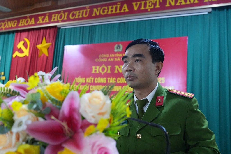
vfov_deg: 36.8
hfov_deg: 53.1
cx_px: 116
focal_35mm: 36
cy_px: 77
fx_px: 231
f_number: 2.8
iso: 3200
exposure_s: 1/125
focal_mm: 24
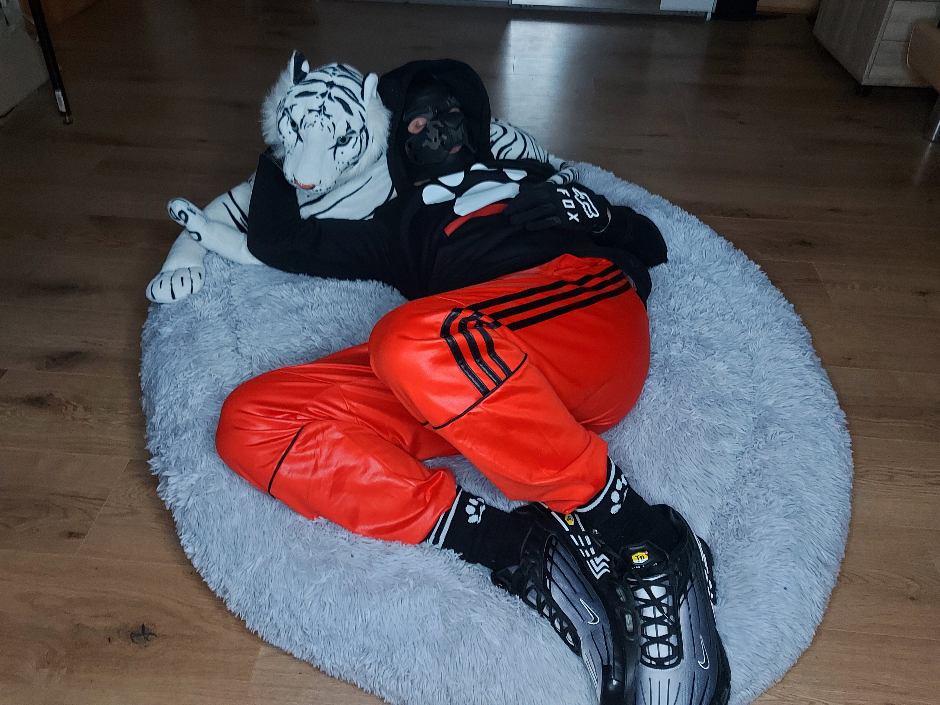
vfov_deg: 56.8
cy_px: 352
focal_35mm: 24
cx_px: 470
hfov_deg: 71.6
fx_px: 652
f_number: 1.8
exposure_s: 1/20
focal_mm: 5.23
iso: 640
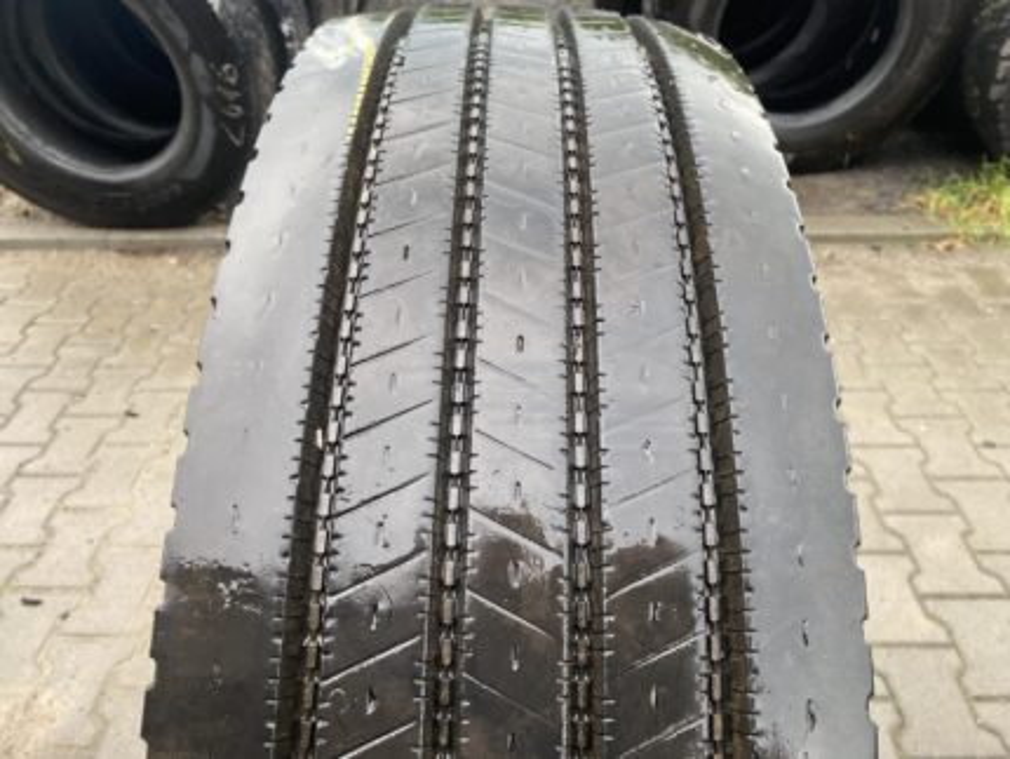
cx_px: 505
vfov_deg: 53.1
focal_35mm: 26
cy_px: 380
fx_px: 759
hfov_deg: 67.3
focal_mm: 4.25
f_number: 1.8
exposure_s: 1/122
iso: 50
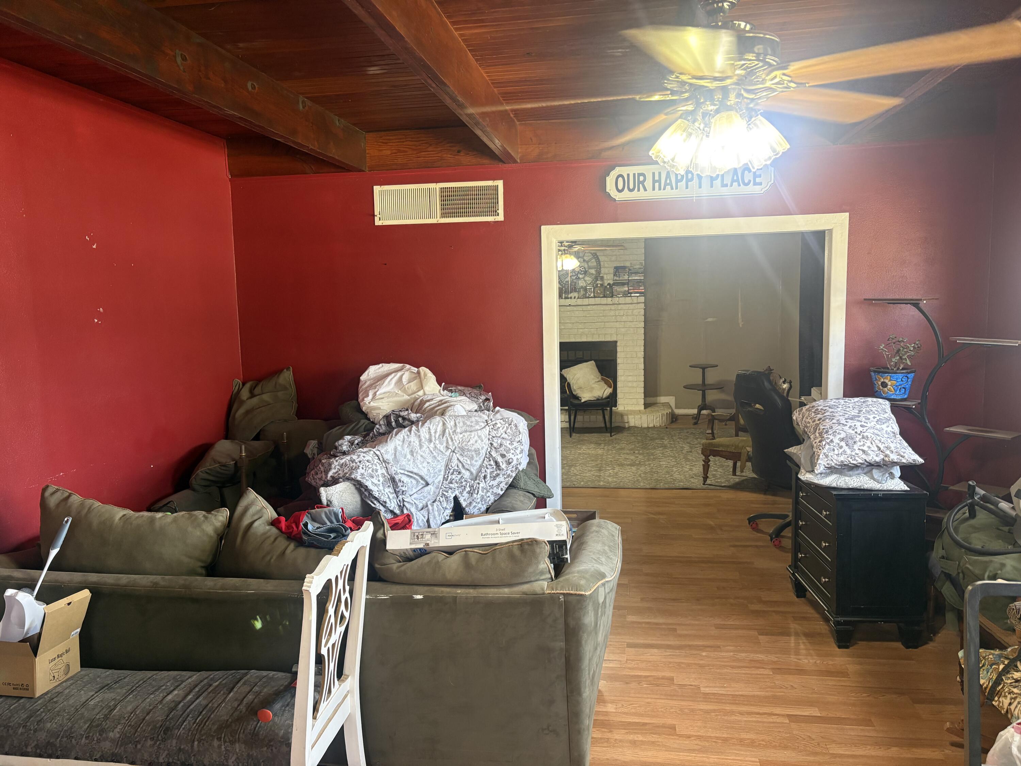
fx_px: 767
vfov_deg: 53.1
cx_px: 510
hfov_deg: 67.3
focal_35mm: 26
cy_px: 383
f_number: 1.6
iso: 200
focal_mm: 5.96
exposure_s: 1/60
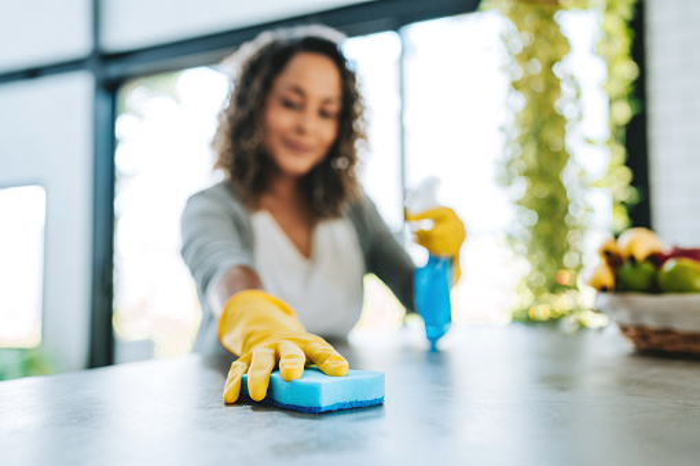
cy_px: 233
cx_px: 350
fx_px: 680
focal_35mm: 35
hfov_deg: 54.4
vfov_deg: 37.8
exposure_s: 1/250
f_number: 2
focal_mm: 35
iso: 400
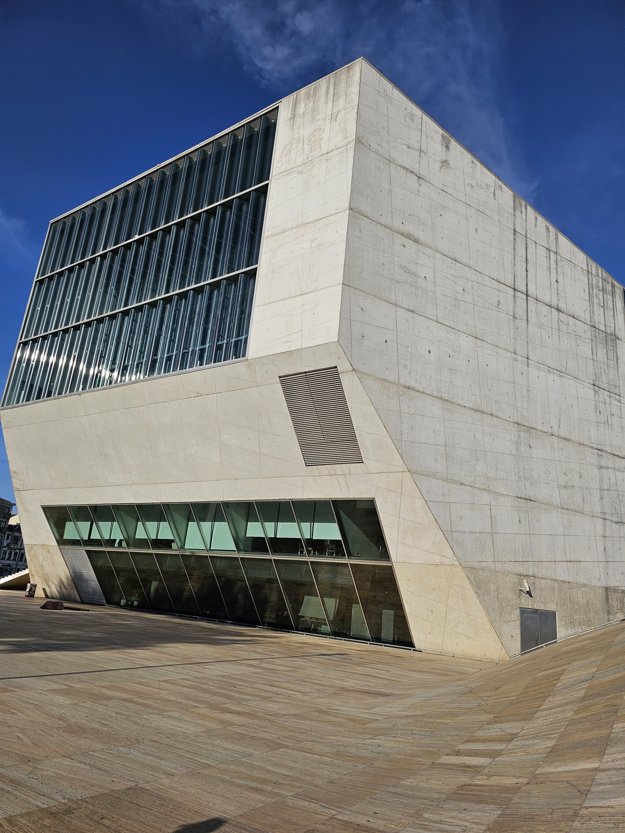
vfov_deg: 73.9
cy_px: 416
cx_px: 312
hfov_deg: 58.9
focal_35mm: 23
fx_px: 554
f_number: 1.7
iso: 10
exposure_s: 1/1709
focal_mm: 6.3
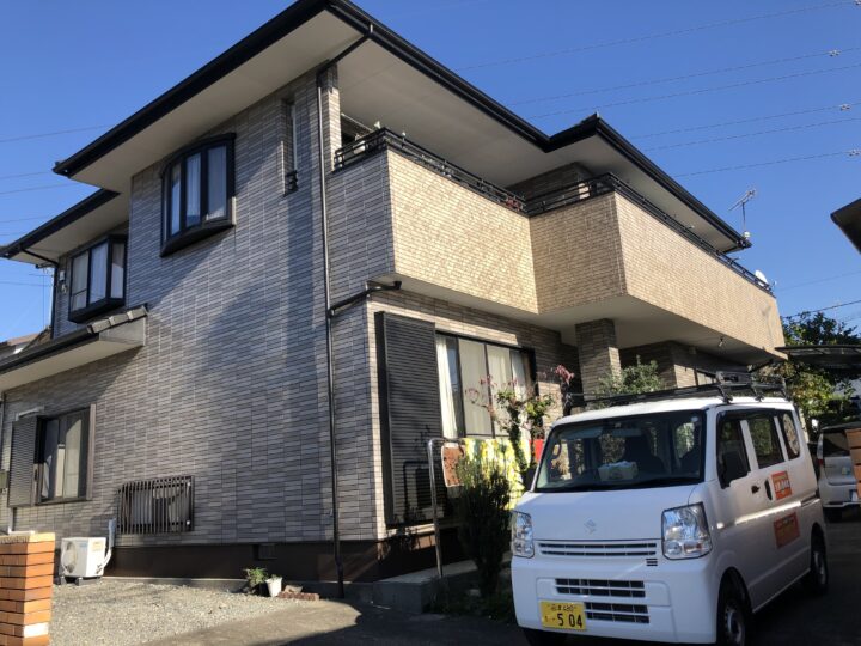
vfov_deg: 49.7
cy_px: 323
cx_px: 430
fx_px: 696
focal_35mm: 28
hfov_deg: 63.4
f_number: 1.8
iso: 20
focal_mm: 3.99
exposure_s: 1/1043
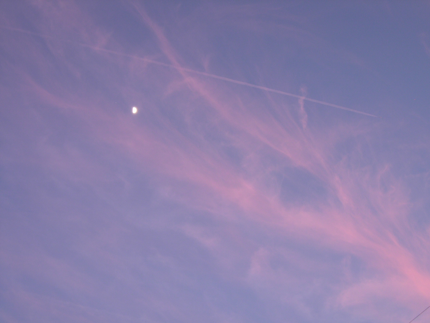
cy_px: 162
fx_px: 522
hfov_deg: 44.8
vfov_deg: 34.3
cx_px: 215
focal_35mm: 42
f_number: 2.9
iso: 100
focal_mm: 9
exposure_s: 1/10.3
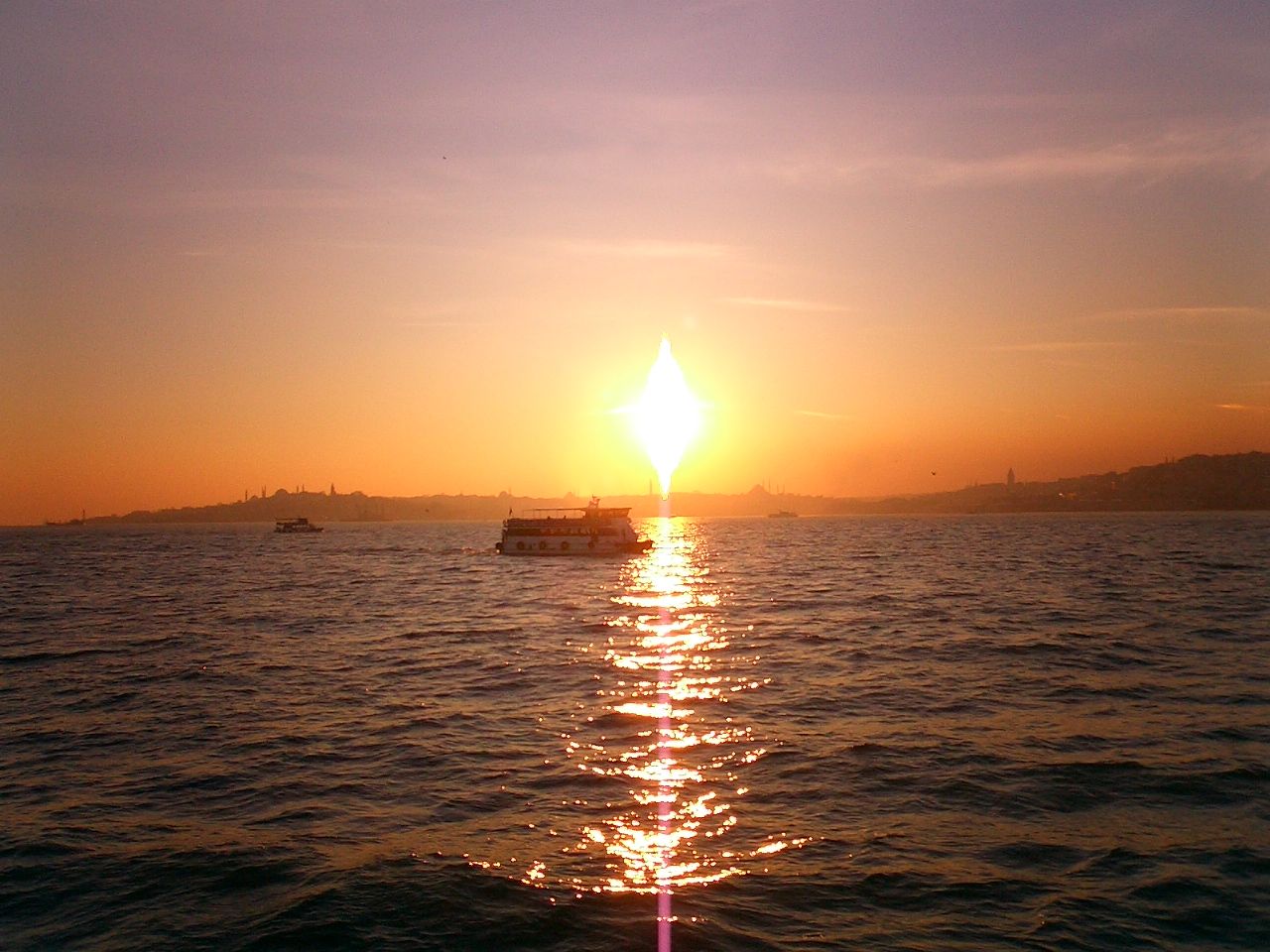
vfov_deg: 38.7
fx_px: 1357
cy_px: 476
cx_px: 635
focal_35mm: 37
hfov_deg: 50.1
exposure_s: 1/1600
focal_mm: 5.6
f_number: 3.5
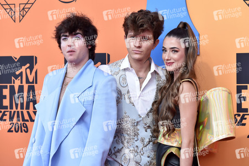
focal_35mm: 120
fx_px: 829
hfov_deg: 17.1
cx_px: 124
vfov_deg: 11.4
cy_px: 83
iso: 1250
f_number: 4.5
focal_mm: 120
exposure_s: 1/250
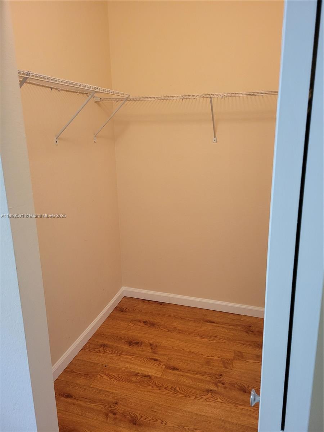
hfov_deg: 53.1
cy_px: 216
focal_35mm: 26
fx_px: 324
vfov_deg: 67.3
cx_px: 162
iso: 500
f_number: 1.8
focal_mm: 5.4
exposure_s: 1/40
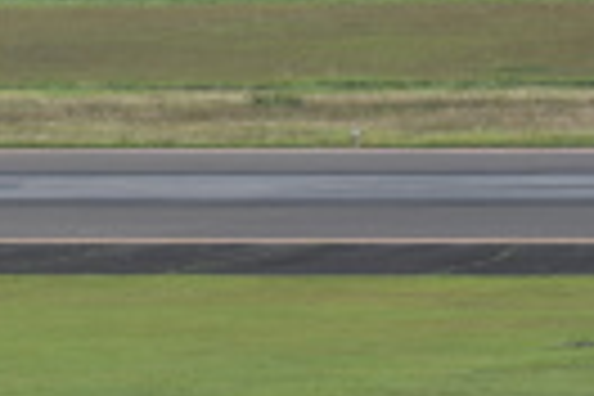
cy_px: 646
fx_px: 15954
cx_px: -342
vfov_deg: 1.4
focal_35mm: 967
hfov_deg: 2.1
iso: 320
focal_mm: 200
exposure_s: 1/500
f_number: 7.1
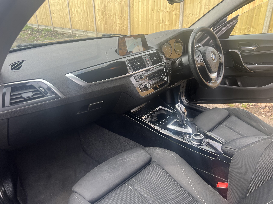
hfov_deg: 67.3
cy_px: 102
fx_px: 205
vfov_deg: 53.1
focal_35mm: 26
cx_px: 136
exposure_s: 1/177
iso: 40
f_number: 1.5
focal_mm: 5.7
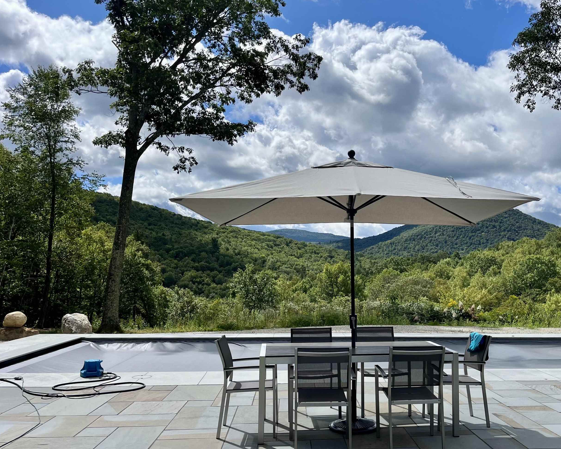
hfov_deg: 55.1
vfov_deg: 45.7
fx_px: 531
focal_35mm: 32
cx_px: 347
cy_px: 254
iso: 50
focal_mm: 5.1
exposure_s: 1/6173
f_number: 1.6
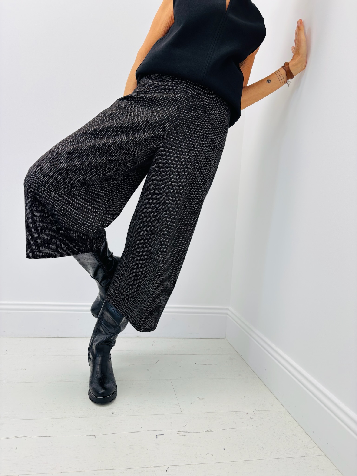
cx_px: 178
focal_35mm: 26
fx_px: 358
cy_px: 238
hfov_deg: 53.1
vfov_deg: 67.3
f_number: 1.6
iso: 32
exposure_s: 1/107
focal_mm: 5.96
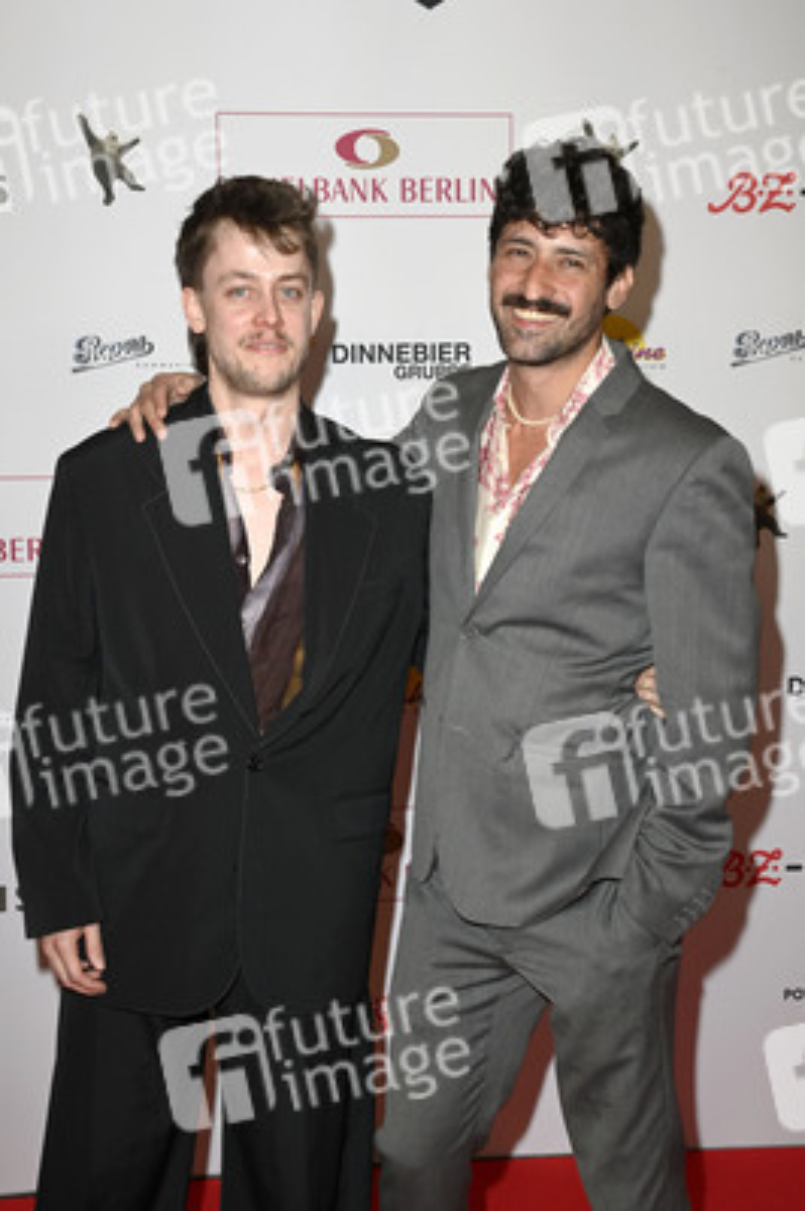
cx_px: 402
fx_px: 1747
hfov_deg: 25.9
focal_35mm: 52
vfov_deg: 38.2
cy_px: 606
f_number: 7.1
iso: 640
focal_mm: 52
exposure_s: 1/250
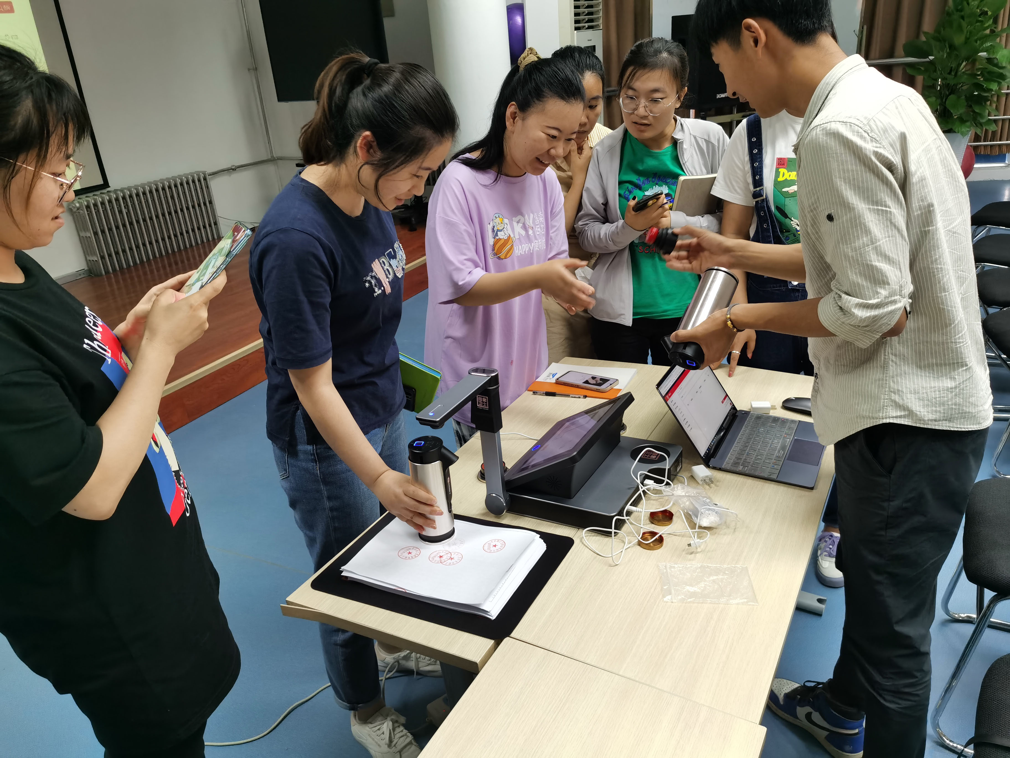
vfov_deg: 51.4
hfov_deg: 65.3
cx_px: 505
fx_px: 788
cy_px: 379
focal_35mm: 27
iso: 200
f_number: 1.6
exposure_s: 1/60
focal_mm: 5.56
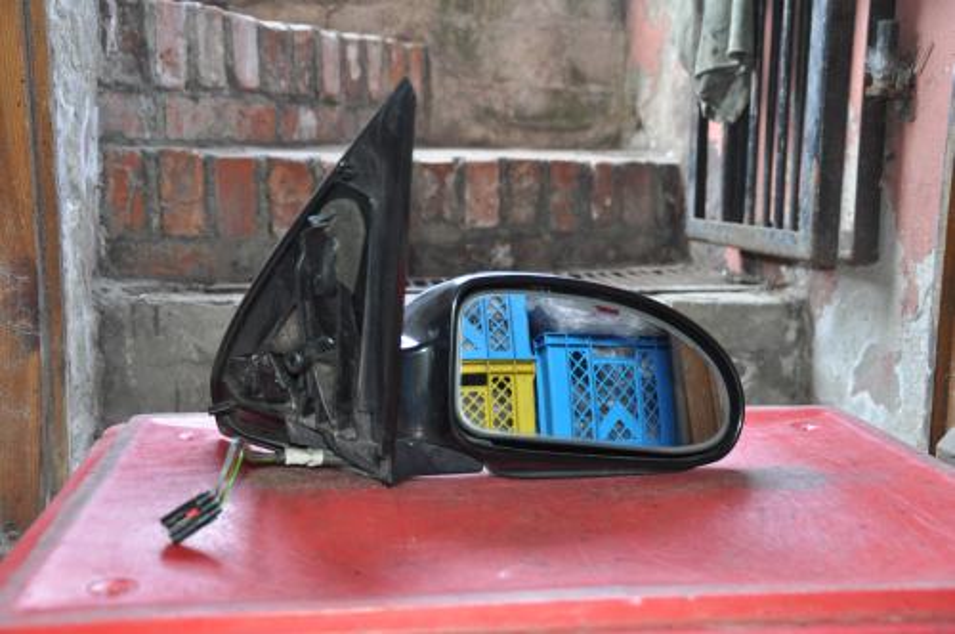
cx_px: 478
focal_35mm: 42
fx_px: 1113
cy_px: 317
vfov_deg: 31.8
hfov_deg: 46.5
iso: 800
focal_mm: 28
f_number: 4
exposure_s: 1/60
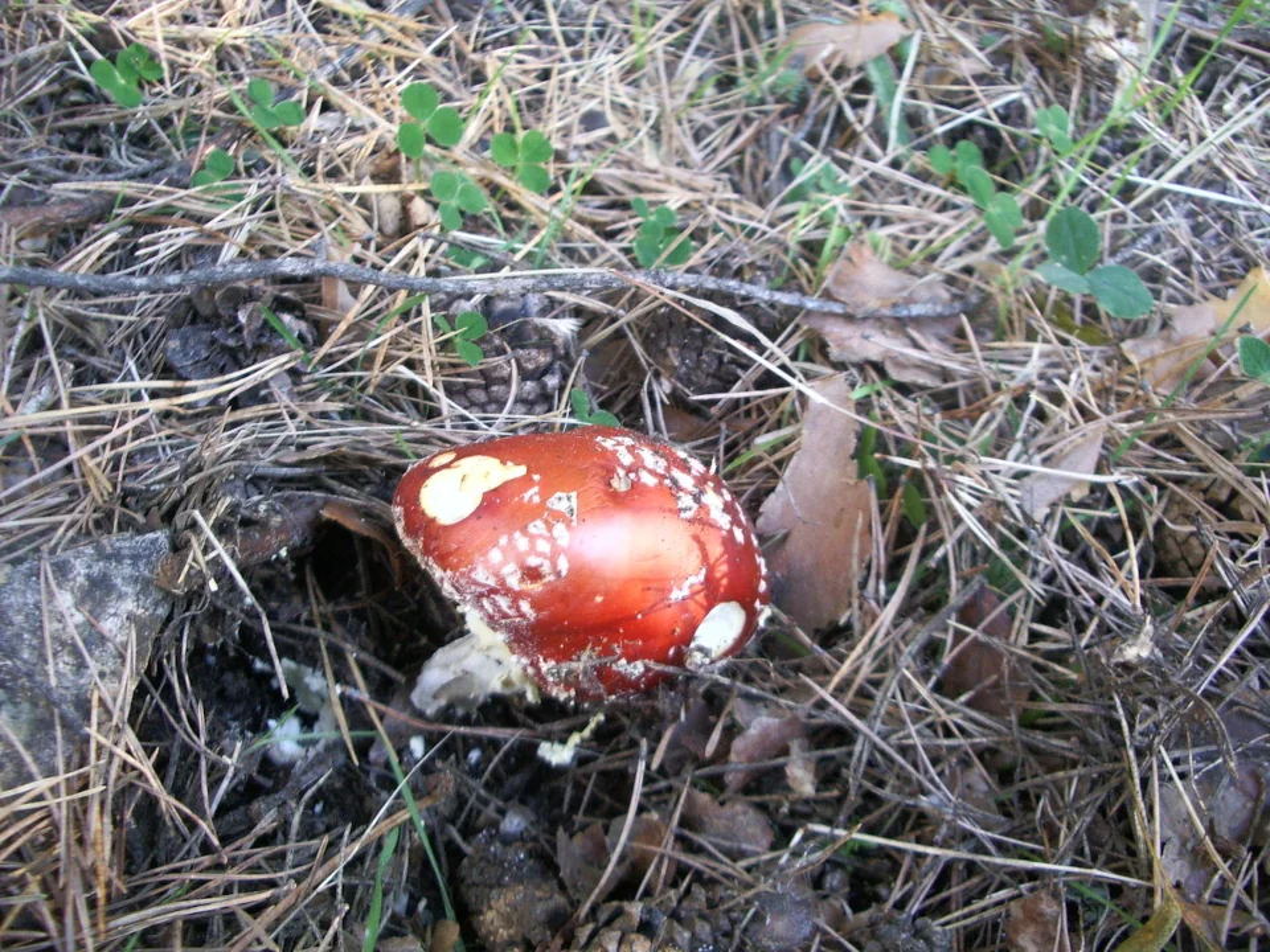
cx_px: 635
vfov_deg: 40.7
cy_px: 476
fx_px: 1284
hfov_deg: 52.6
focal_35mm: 35
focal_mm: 5.8
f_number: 2.6
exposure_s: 1/20
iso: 200
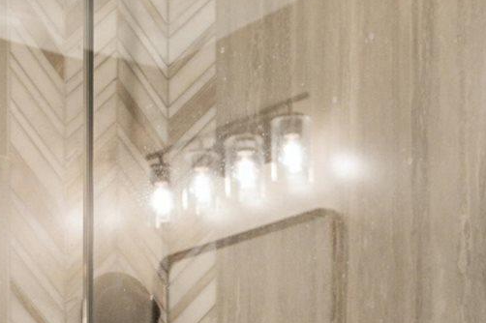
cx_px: 178
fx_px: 1322
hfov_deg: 20.8
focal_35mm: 98
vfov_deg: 12.8
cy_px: 564
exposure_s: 1/80
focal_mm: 16
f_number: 5.6
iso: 1600
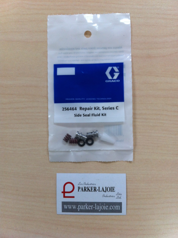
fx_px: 241
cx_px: 89
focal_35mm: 35
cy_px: 119
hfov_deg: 40.6
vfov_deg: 52.7
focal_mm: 3.85
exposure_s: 1/30
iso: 80
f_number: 2.8
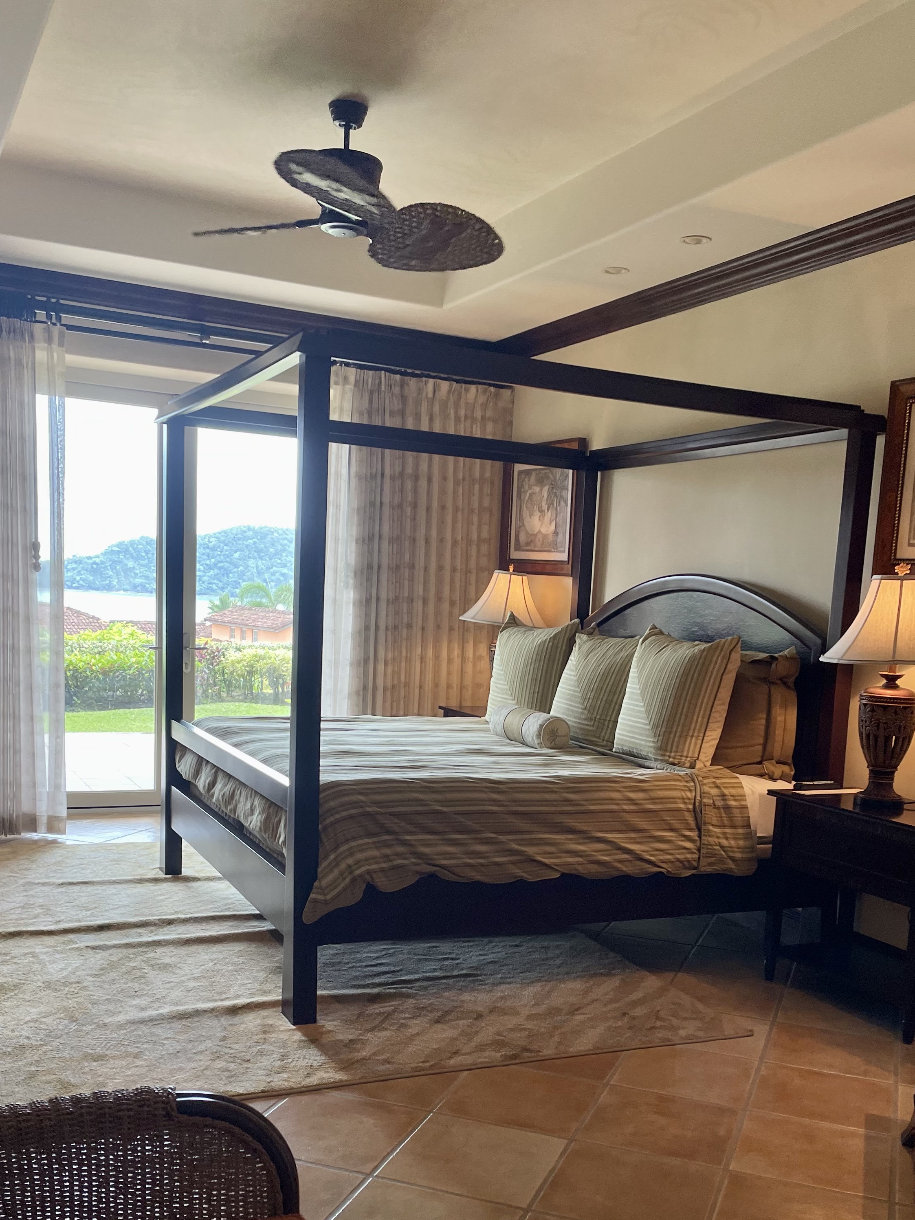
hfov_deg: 40.7
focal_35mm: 35
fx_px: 1234
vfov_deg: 51.9
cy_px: 788
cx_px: 496
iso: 64
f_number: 1.6
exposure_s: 1/120
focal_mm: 4.2
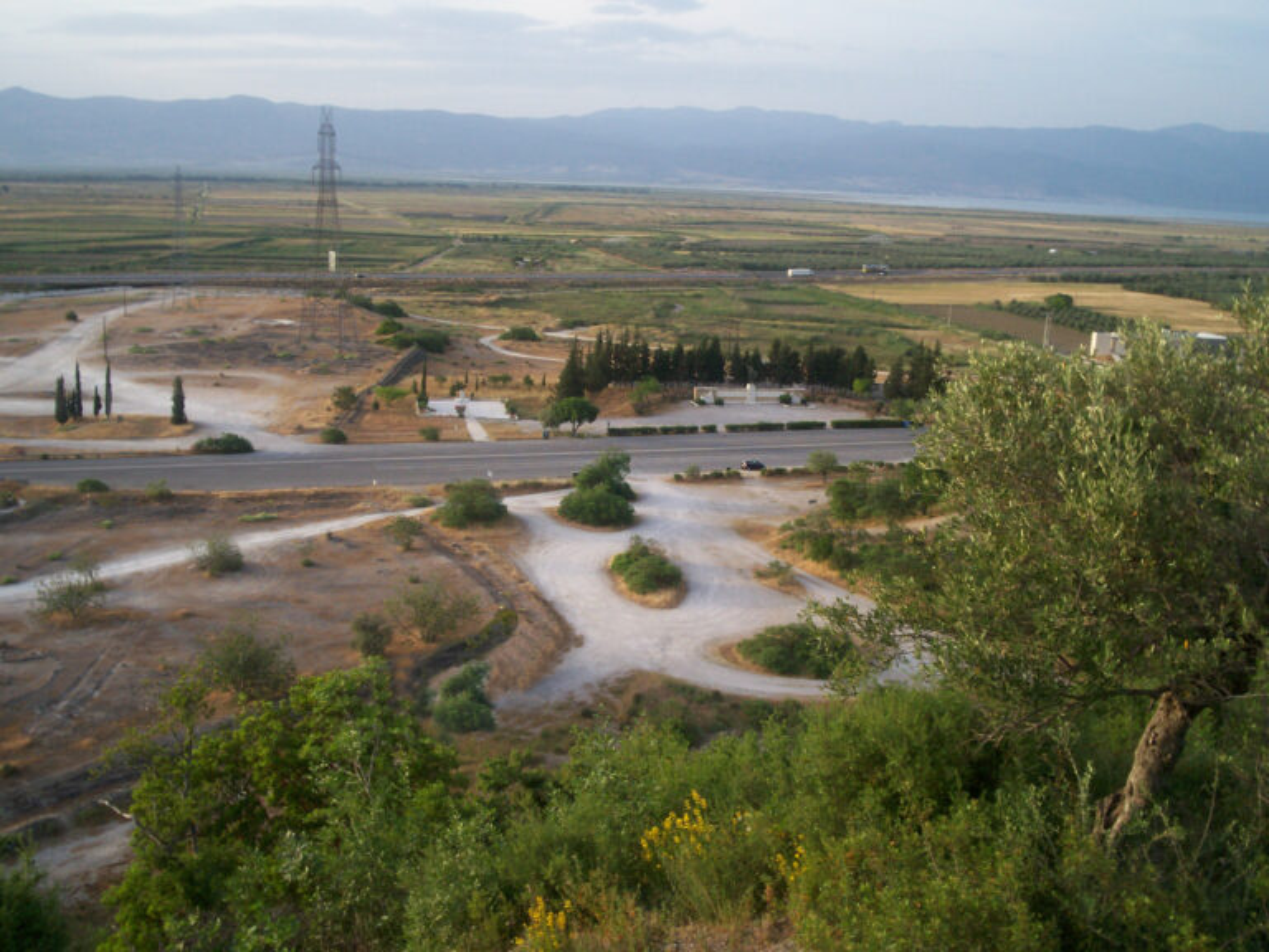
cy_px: 476
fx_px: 1320
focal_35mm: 36
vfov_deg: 39.7
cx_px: 634
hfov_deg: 51.4
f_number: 4.5
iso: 100
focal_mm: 5.9
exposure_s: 1/137
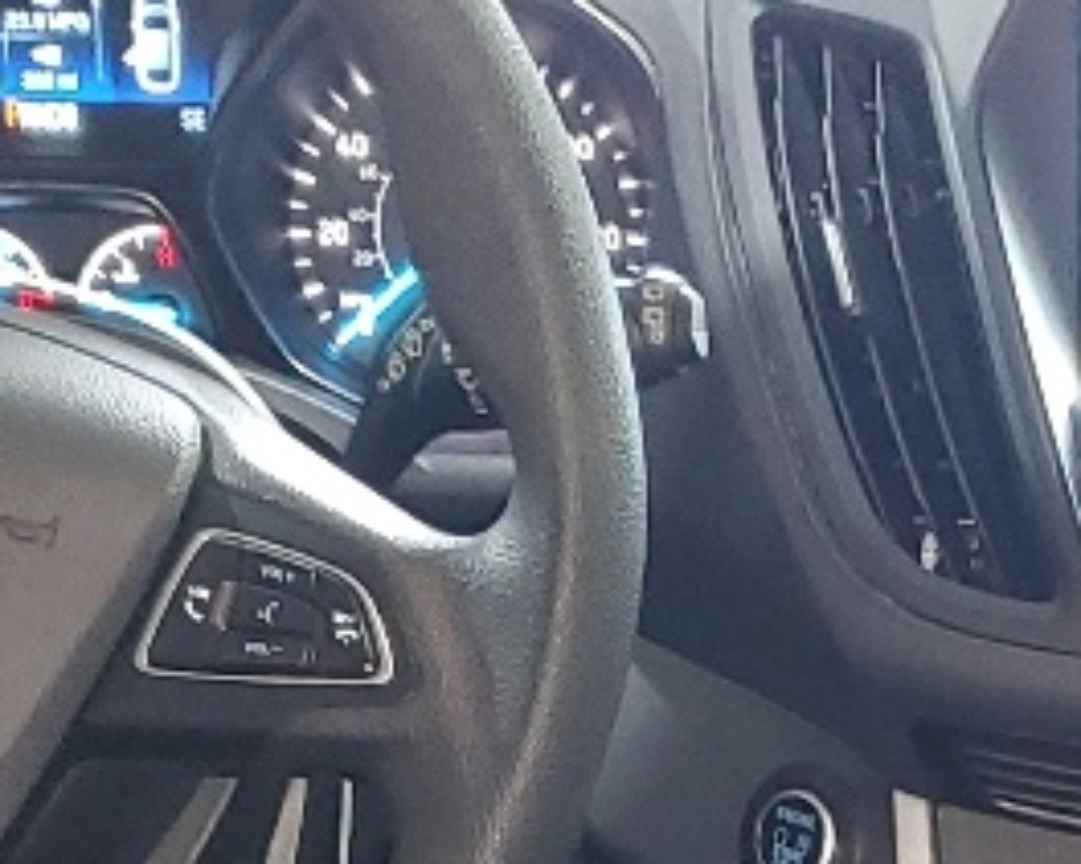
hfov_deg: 12.3
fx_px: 4925
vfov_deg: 9.2
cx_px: 1249
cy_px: 1929
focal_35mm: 154
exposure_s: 1/17
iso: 137
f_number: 1.5
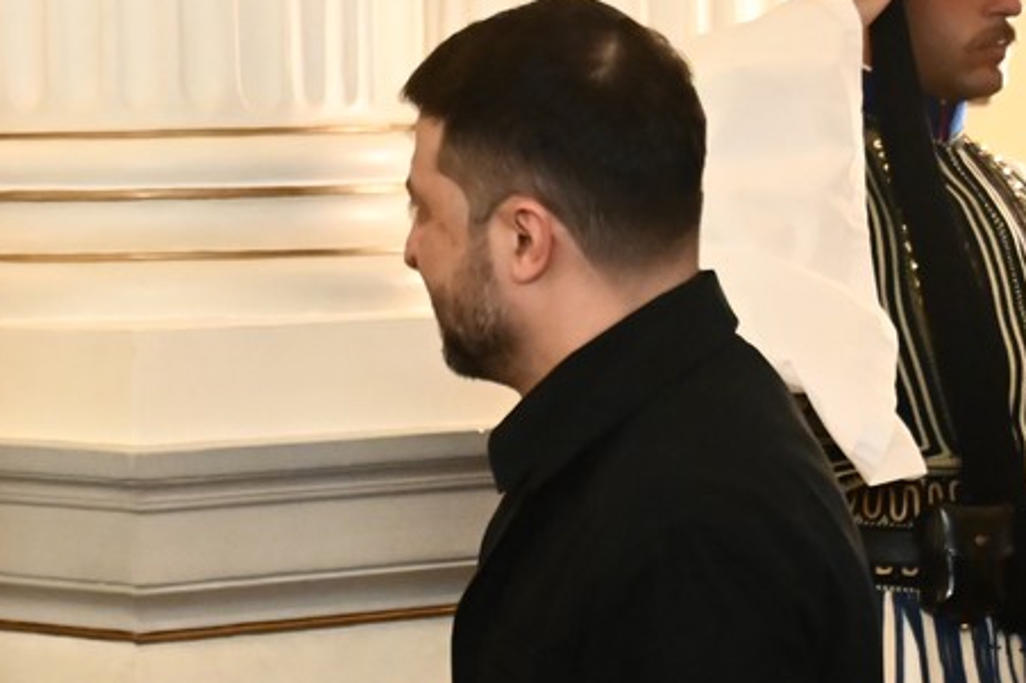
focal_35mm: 186
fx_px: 5299
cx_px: 132
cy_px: 410
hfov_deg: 11.0
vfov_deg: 7.4
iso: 3200
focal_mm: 70
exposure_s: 1/500
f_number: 4
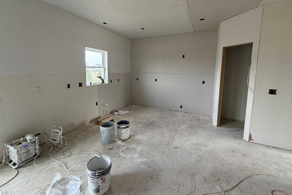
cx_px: 139
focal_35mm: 16
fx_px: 130
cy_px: 84
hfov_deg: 96.7
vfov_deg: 73.4
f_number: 2.2
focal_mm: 2.22
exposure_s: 1/121
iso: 160
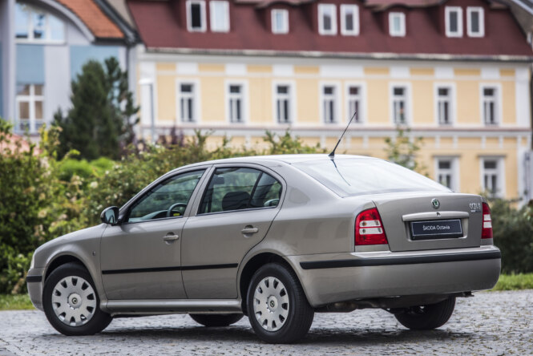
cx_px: 249
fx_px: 2992
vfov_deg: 6.8
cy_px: 186
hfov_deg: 10.2
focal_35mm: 202
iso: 200
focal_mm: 175
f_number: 3.5
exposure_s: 1/400
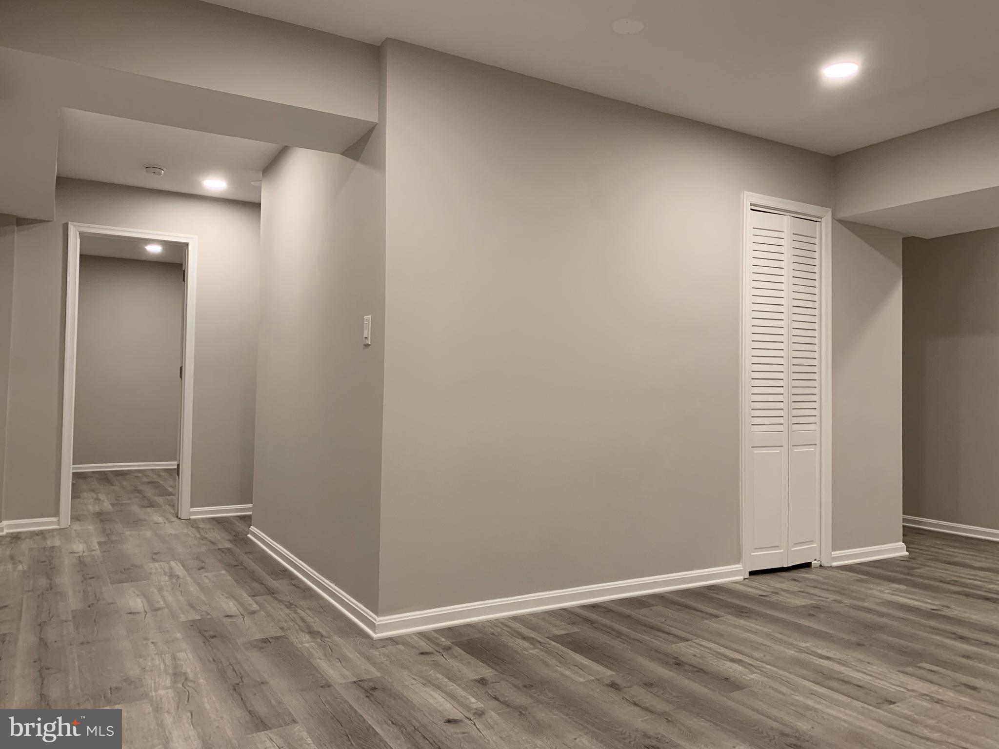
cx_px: 500
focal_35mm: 26
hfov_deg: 67.3
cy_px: 374
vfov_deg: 53.1
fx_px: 750
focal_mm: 4.25
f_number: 1.8
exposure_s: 1/60
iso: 125
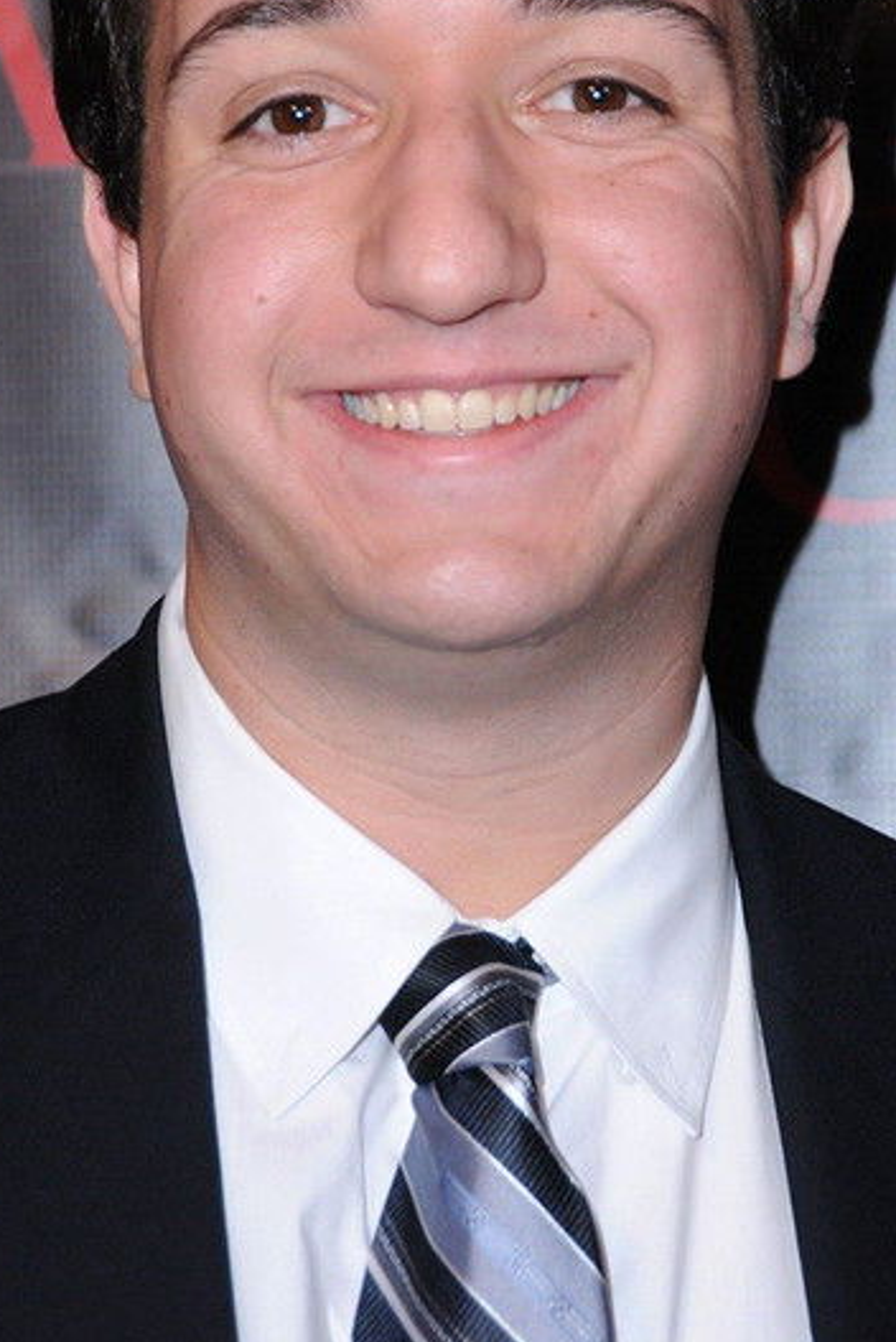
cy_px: 448
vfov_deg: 10.7
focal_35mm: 192
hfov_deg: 7.2
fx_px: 7158
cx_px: 476
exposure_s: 1/200
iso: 500
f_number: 7.1
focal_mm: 90
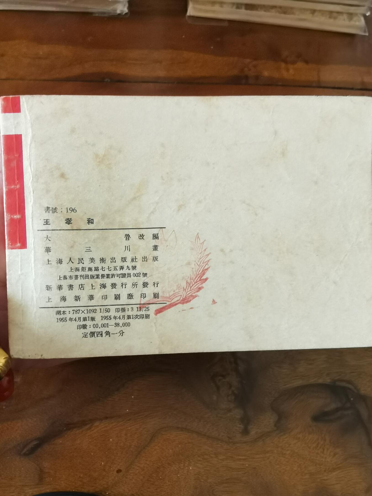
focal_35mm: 27
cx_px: 186
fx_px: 387
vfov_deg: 65.3
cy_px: 248
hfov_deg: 51.4
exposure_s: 1/33.3
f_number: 2.2
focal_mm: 2.26
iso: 250
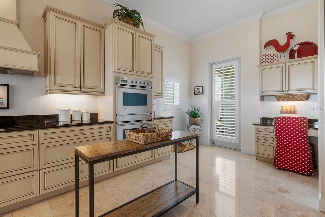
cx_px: 162
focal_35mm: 16
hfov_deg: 96.7
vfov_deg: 73.8
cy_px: 108
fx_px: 144
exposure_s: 1/1.67
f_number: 9
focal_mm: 16
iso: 250
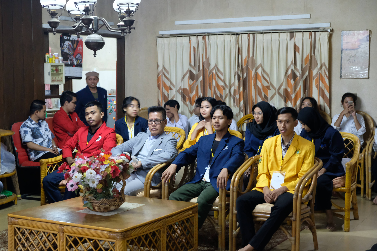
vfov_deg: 23.0
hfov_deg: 34.0
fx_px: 617
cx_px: 188
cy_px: 126
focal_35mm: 59
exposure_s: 1/12
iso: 3200
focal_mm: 39
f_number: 3.6
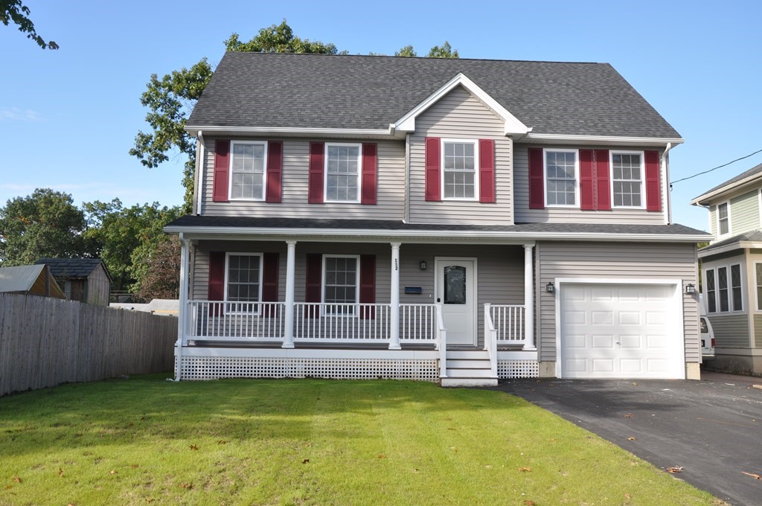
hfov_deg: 57.3
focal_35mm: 33
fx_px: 698
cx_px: 381
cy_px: 253
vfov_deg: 39.9
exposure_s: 1/250
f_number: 8
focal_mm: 22
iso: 200
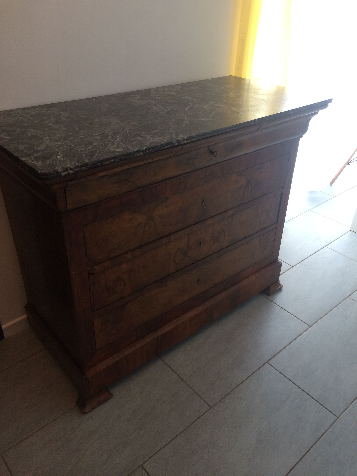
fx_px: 399
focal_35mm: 29
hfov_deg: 48.2
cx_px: 178
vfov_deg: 61.7
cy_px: 238
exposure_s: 1/33
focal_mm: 4.15
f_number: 2.2
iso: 80
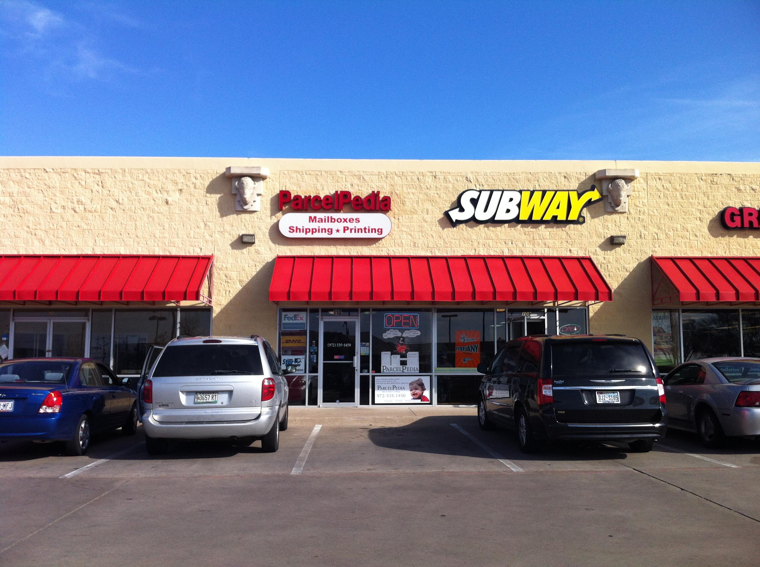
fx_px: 767
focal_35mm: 35
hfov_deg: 52.7
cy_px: 284
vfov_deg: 40.6
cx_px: 380
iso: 80
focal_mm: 3.85
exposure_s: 1/1077
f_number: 2.8
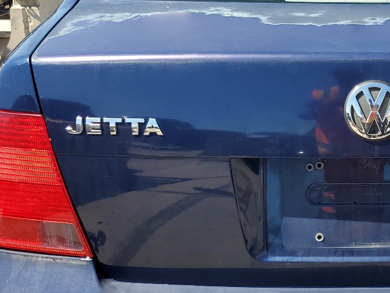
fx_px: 676
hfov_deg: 30.3
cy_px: 155
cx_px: 376
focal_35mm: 60
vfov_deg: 24.4
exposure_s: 1/1429
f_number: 1.5
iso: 50
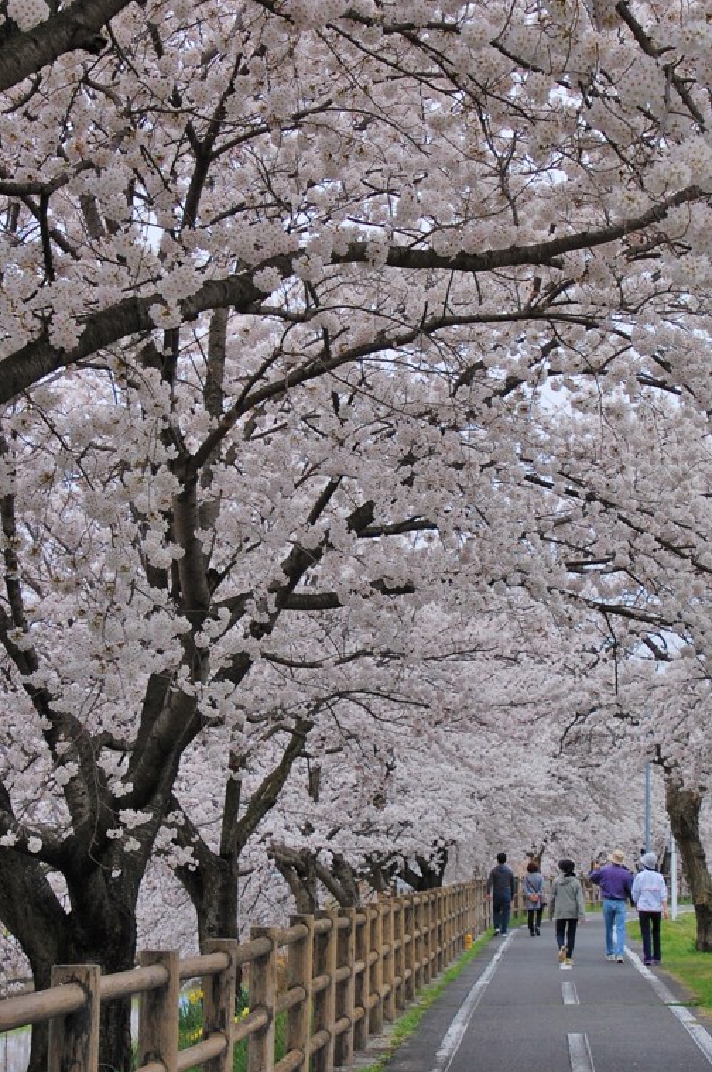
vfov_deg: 22.9
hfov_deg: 15.3
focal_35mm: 89
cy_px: 606
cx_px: 448
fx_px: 2647
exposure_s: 1/250
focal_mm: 44
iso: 200
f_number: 8
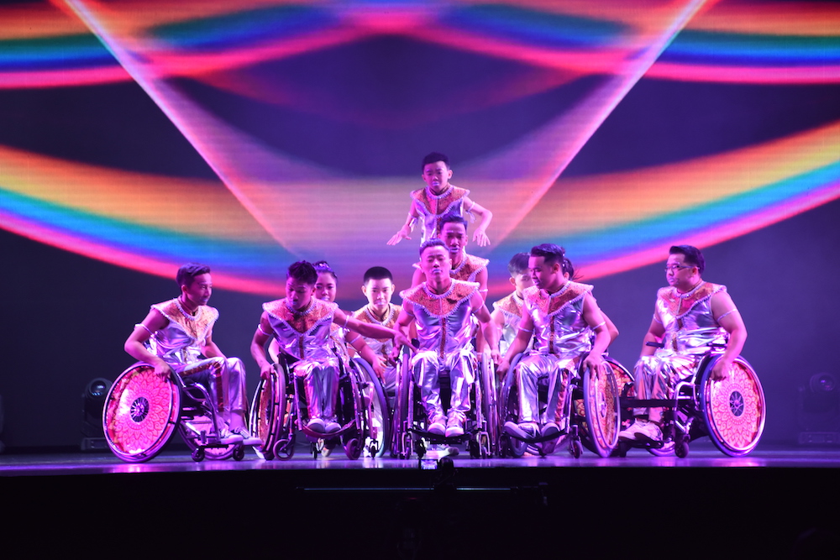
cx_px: 420
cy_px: 280
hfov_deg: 8.2
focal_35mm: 250
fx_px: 5834
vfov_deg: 5.5
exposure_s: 1/100
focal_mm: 250
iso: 1600
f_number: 5.6
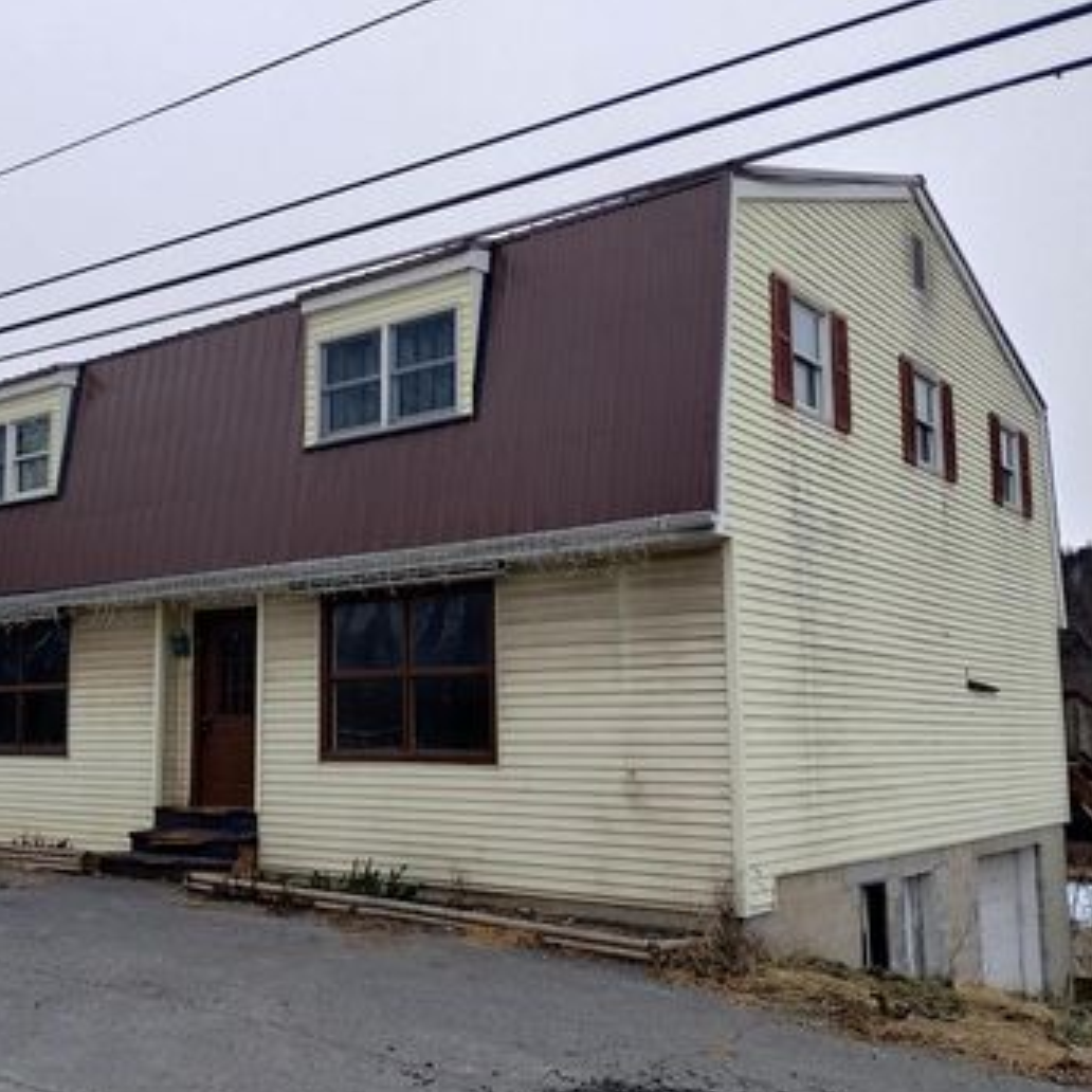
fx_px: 1285
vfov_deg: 46.0
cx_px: 321
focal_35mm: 36
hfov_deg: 45.0
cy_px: 590
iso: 100
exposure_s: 1/120
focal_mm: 4.27
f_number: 1.8
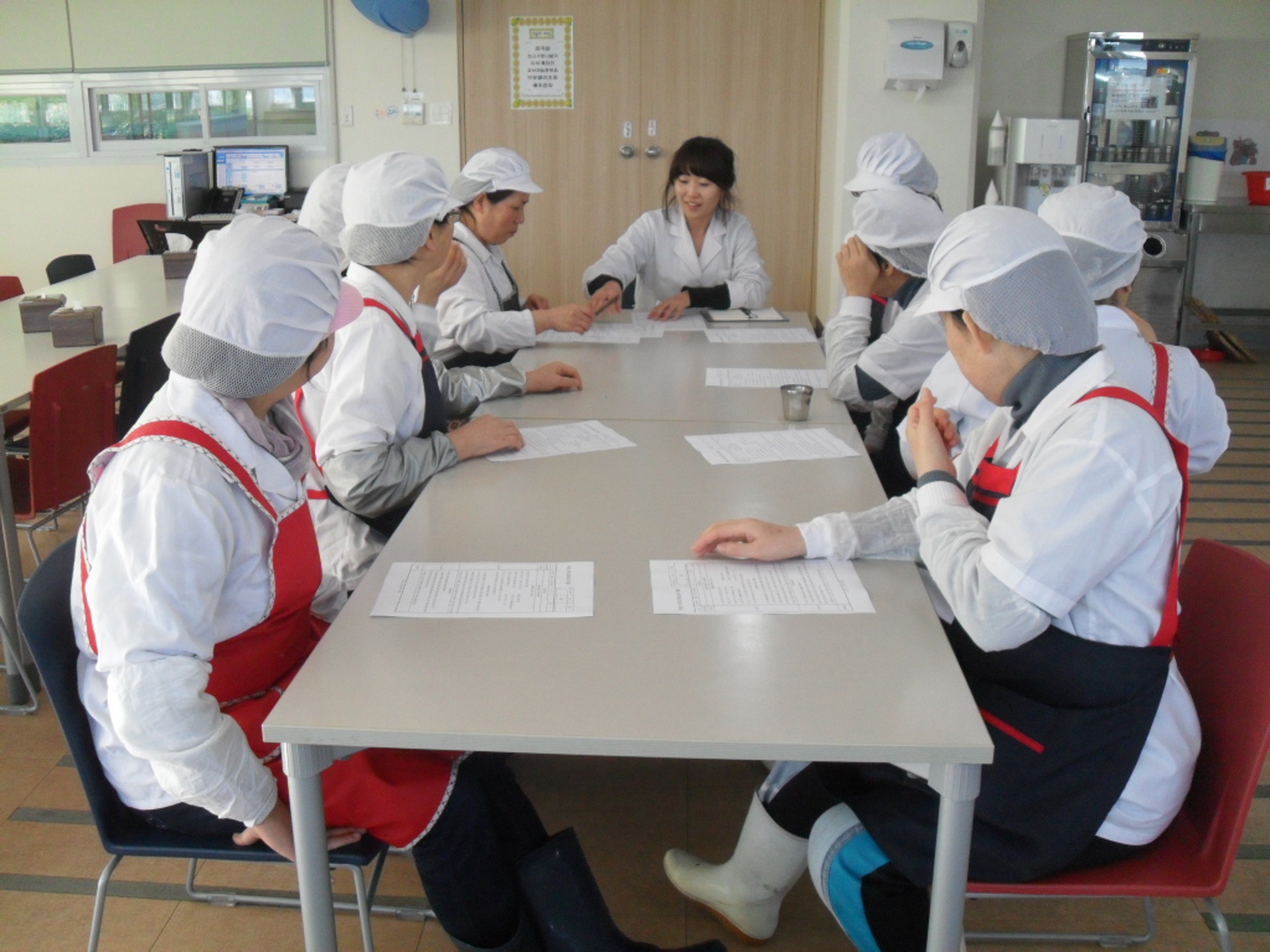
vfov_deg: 40.7
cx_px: 635
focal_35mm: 35
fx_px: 1284
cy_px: 476
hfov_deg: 52.6
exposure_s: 1/125
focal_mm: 6.2
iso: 200
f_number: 2.8
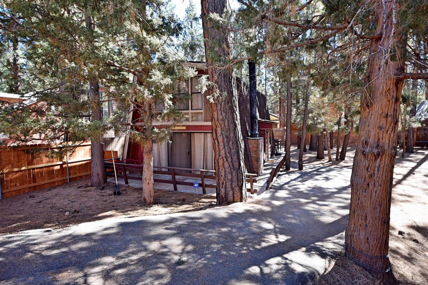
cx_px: 214
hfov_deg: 85.4
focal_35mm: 20
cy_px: 142
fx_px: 232
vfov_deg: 63.2
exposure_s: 1/125
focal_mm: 13
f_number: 5.6
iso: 400
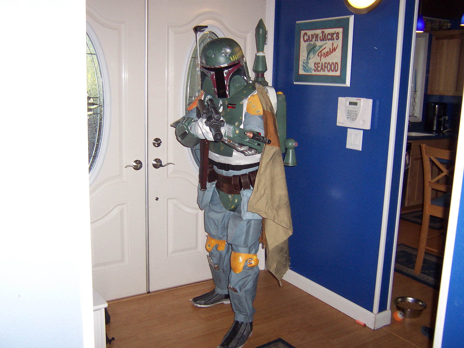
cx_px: 232
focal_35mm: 36
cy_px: 174
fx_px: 483
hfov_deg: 51.4
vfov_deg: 39.7
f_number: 2.8
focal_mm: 5.6
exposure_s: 1/60
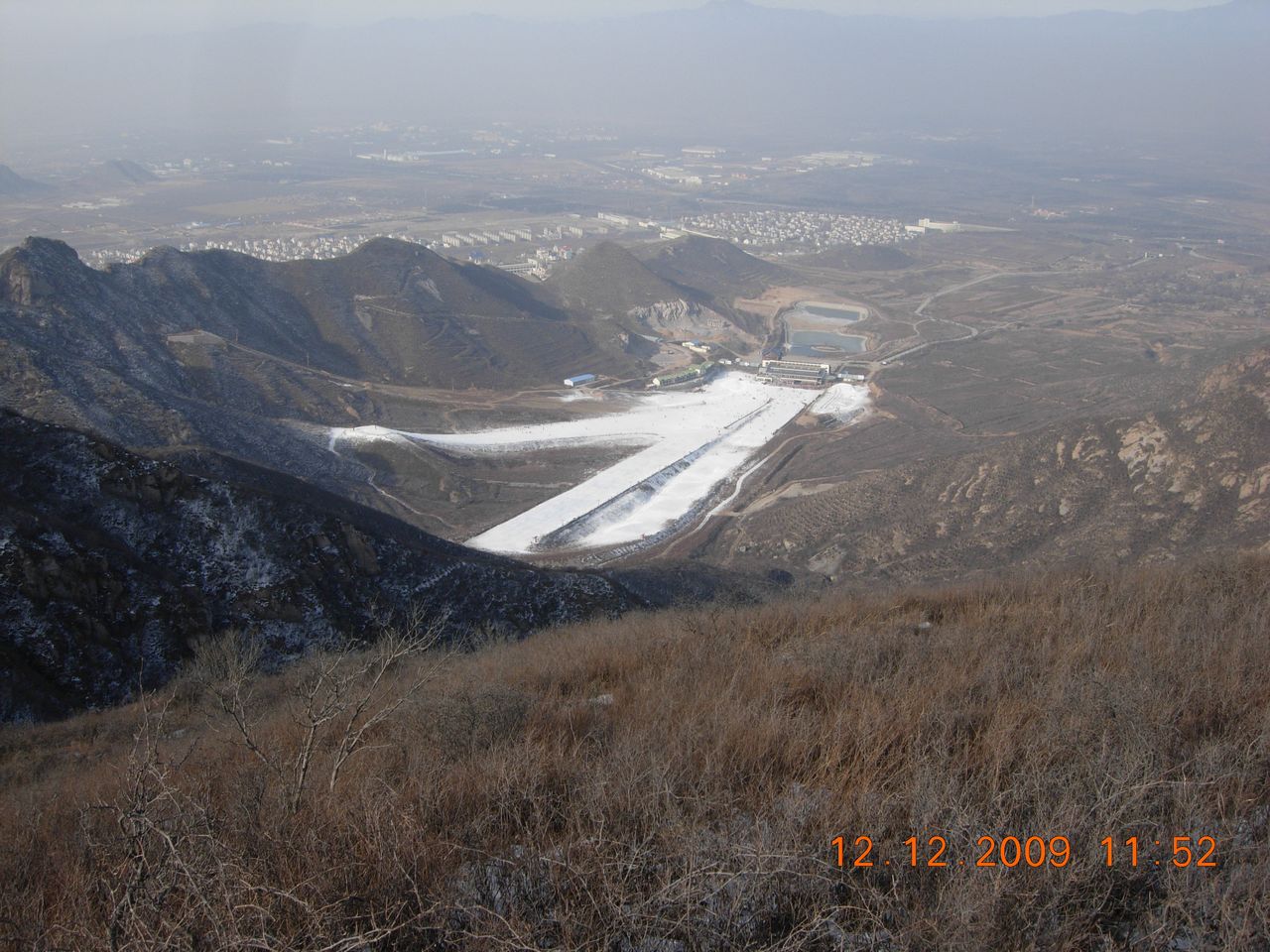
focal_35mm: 36
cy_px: 476
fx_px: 1321
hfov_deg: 51.4
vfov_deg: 39.7
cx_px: 635
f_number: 5.4
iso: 50
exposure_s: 1/313
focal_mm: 7.5
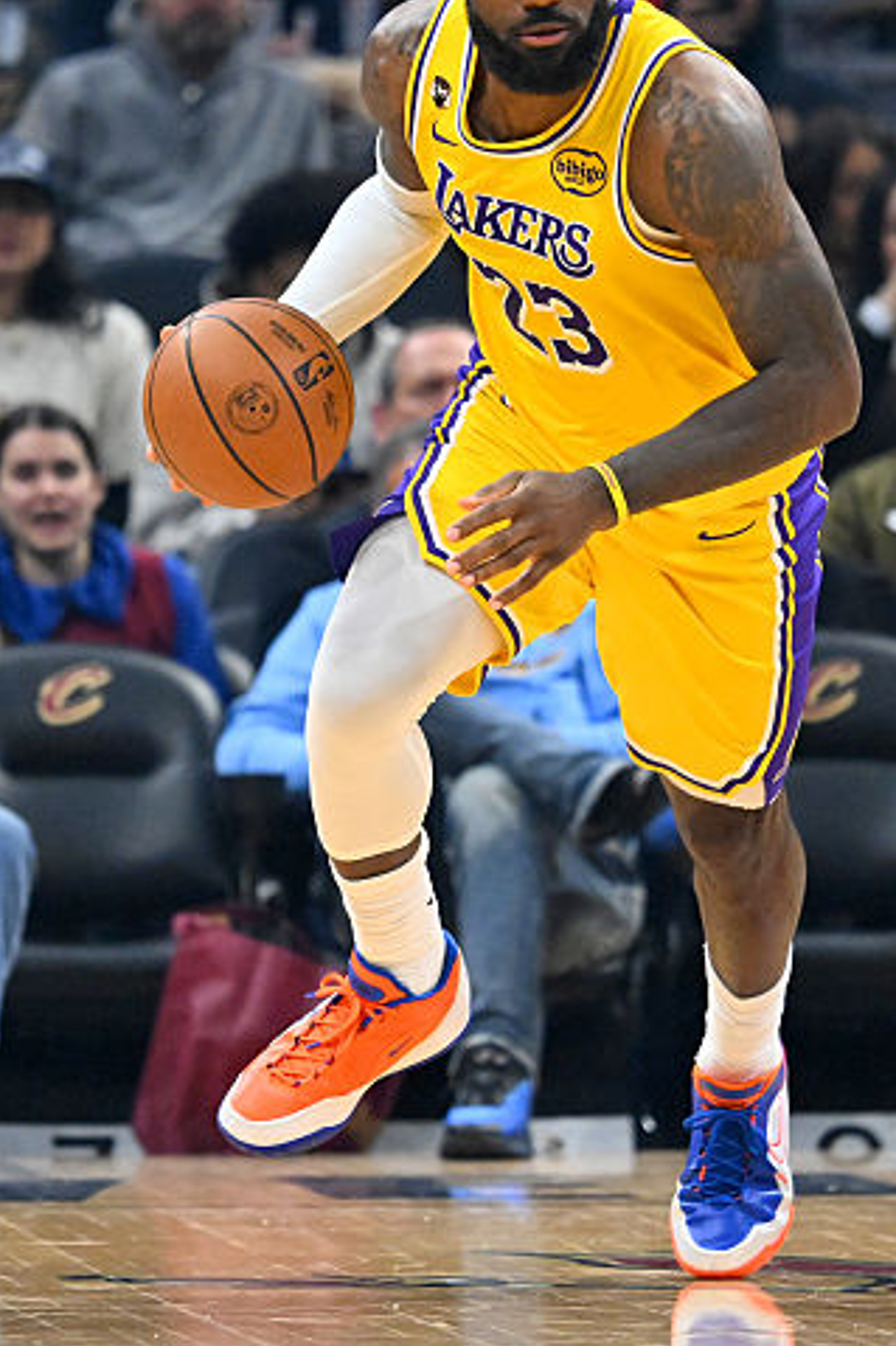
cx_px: 559
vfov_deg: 3.2
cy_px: 597
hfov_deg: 2.1
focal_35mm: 642
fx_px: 23983
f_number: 4
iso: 5000
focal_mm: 300
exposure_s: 1/1600
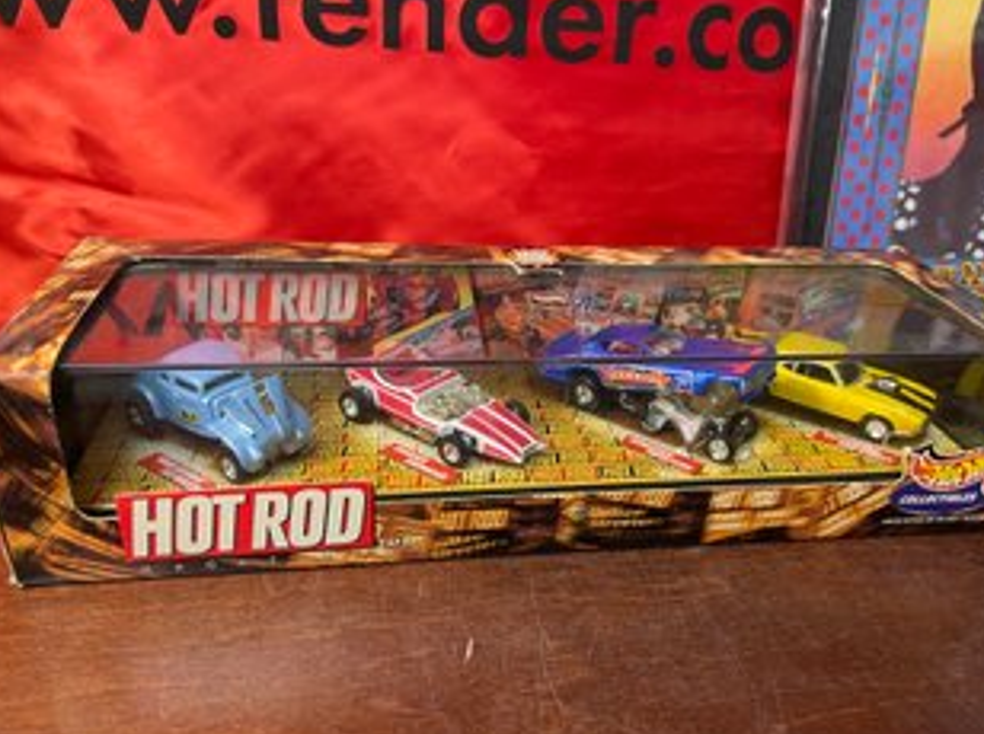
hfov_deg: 61.7
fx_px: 823
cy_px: 372
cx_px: 532
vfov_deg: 48.1
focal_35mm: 29
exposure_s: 1/60
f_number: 1.6
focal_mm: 4.2
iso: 125
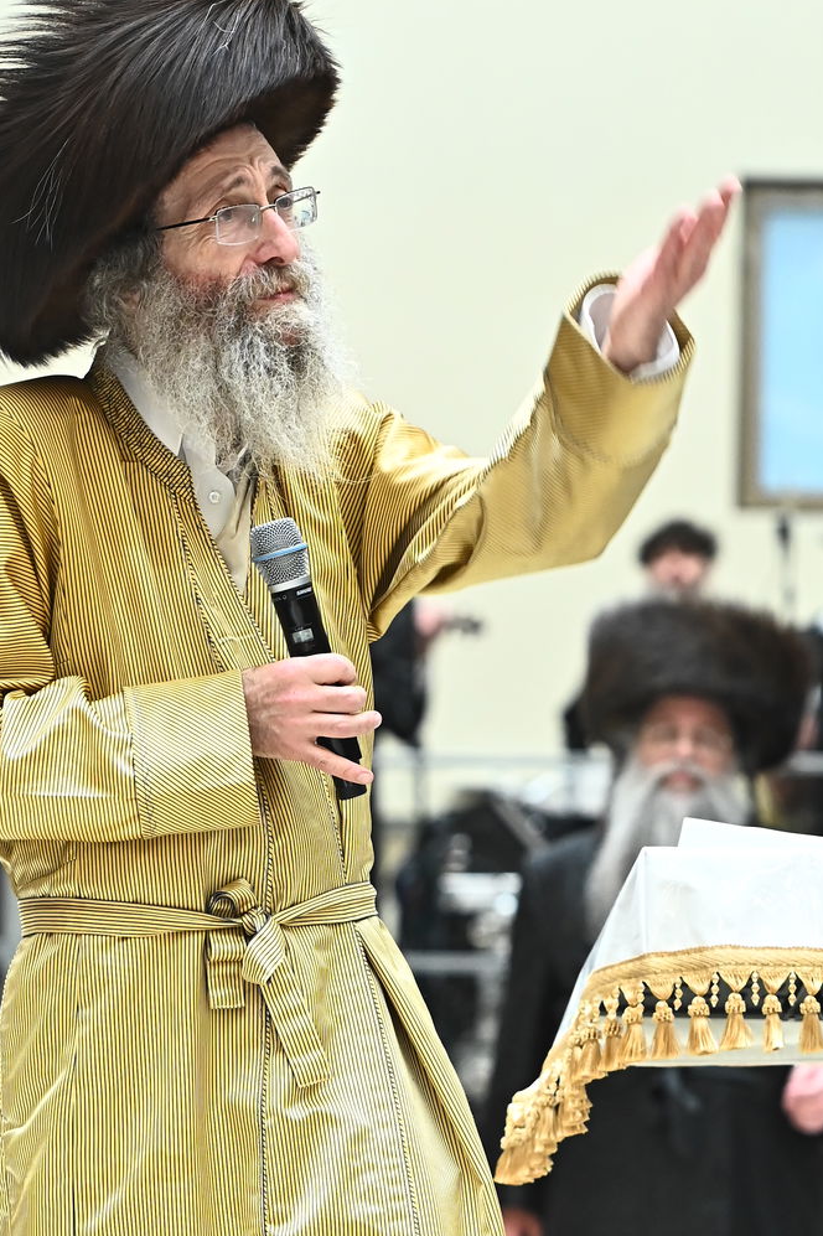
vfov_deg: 7.5
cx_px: 350
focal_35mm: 274
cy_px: 883
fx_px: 9402
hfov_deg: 5.0
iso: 2000
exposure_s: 1/250
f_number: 5
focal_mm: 130
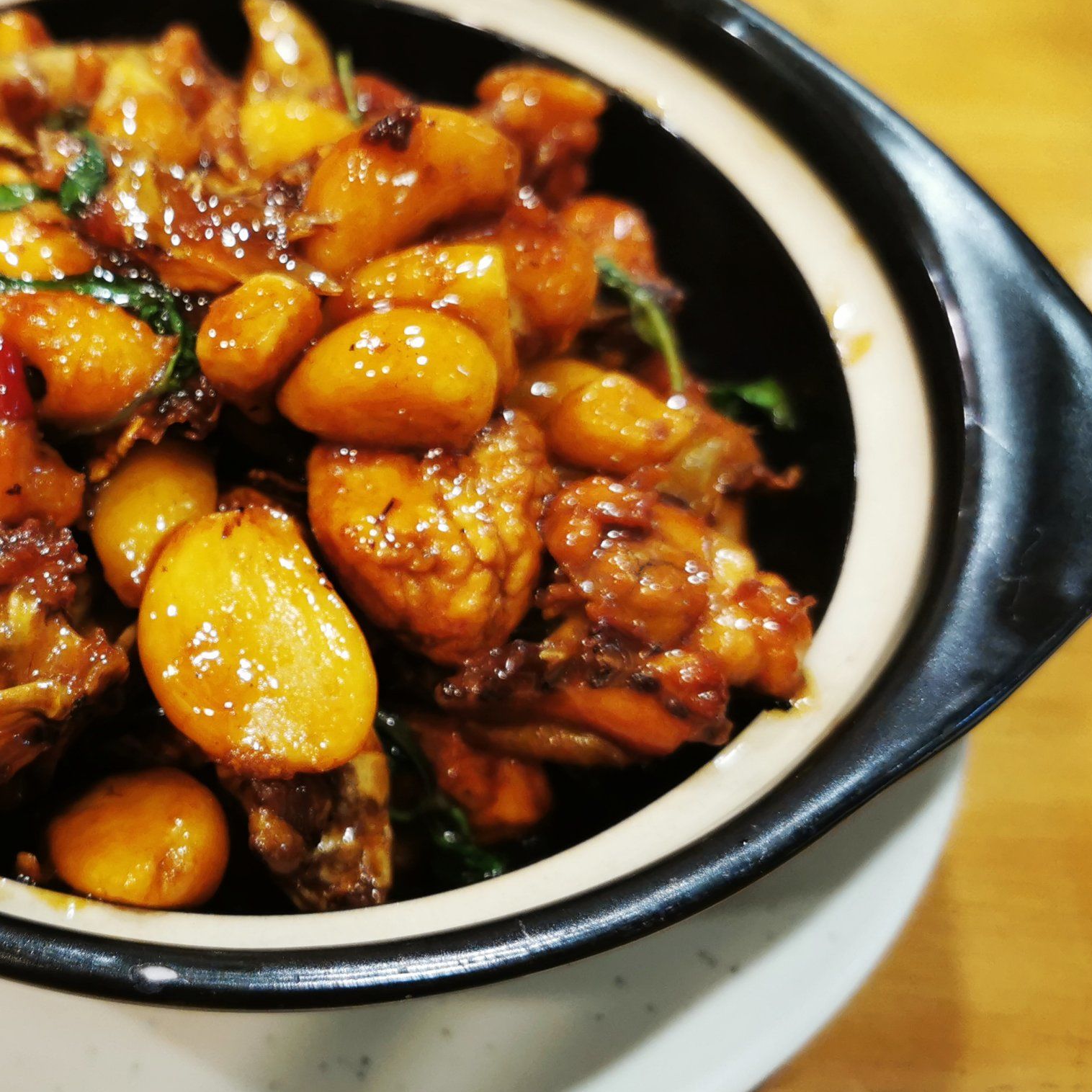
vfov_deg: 39.2
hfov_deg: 37.8
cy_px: 552
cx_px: 223
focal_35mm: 43
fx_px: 1535
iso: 160
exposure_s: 1/50
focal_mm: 5.56
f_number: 1.6
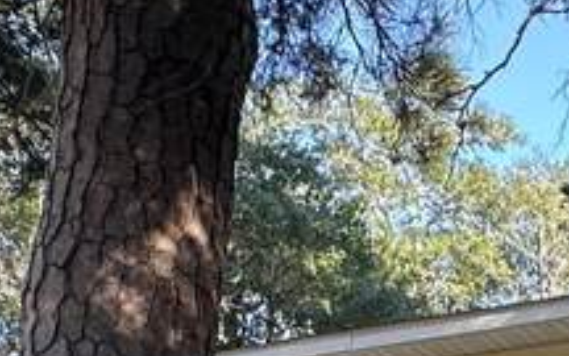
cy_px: 815
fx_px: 1365
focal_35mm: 88
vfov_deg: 12.2
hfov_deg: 21.7
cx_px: 695
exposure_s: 1/99
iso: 40
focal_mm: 2.22
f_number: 2.2
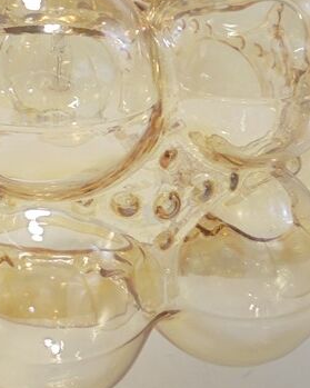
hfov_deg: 20.6
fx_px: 838
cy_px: -41
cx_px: 46
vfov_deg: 24.3
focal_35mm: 73
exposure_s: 1/40
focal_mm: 5.3
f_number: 3.7
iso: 100
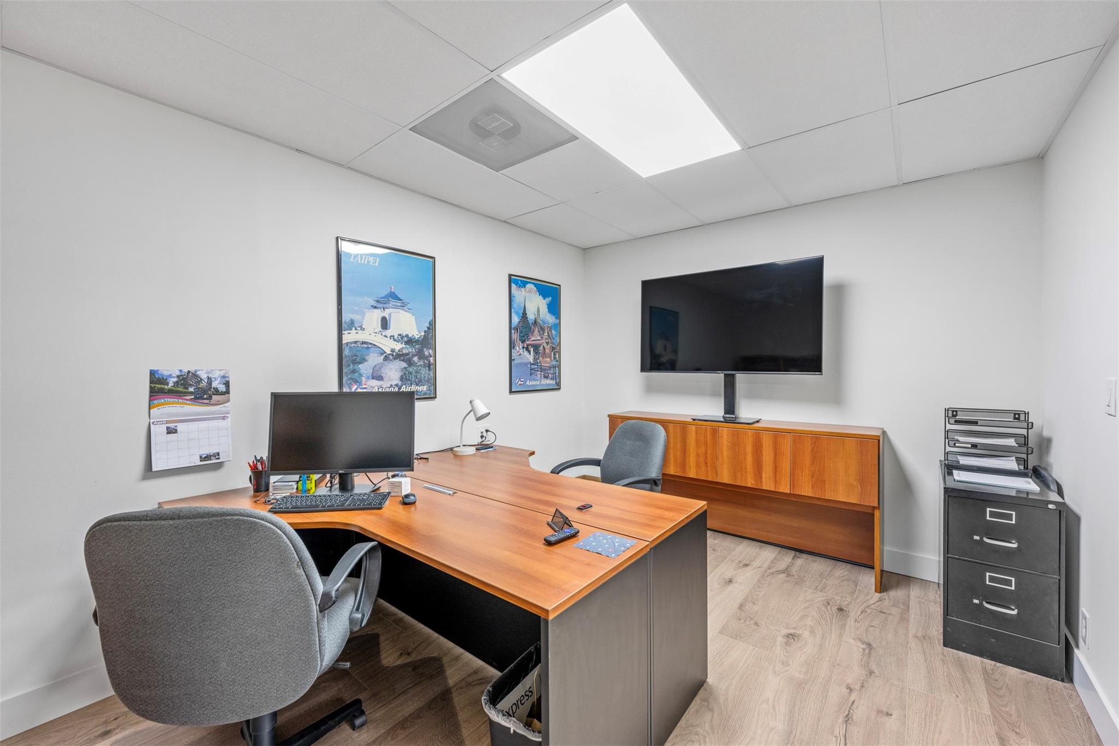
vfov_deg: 81.2
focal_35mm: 14
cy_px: 373
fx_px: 435
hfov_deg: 104.3
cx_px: 560
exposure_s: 1/2
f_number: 8
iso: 200
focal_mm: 14
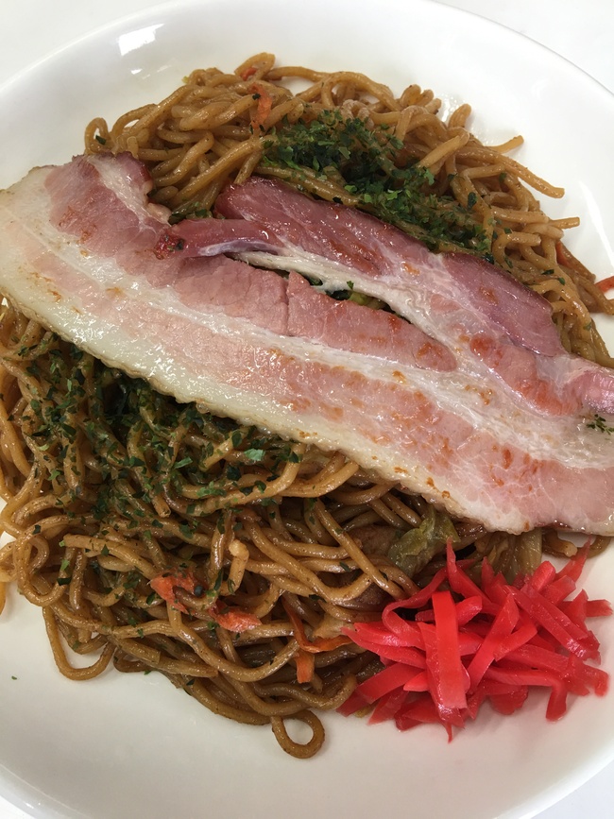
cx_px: 307
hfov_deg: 48.2
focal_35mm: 29
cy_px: 410
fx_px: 686
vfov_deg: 61.7
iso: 32
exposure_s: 1/30
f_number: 2.2
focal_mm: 4.15
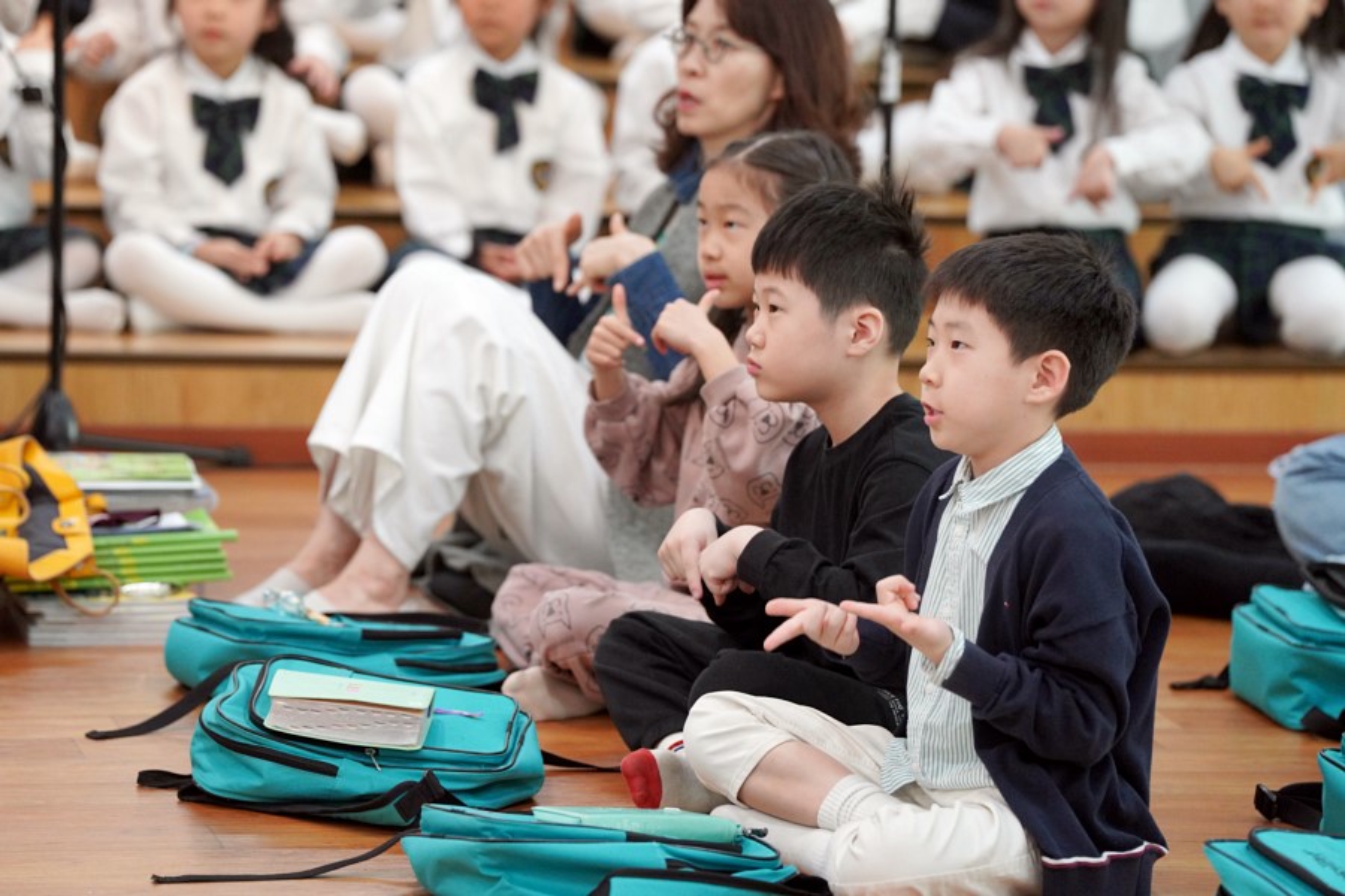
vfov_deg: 6.9
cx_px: 672
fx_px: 7472
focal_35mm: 200
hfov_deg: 10.3
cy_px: 448
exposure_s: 1/250
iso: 3200
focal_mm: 200
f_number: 4
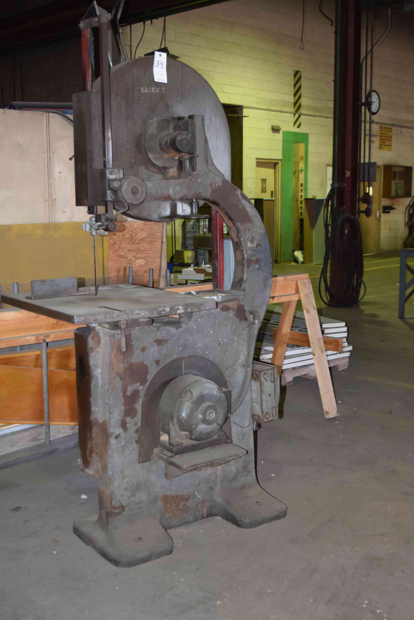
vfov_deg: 43.6
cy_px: 310
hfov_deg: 29.9
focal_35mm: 45
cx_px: 207
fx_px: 775
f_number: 4.2
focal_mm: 30
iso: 1250
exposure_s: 1/30
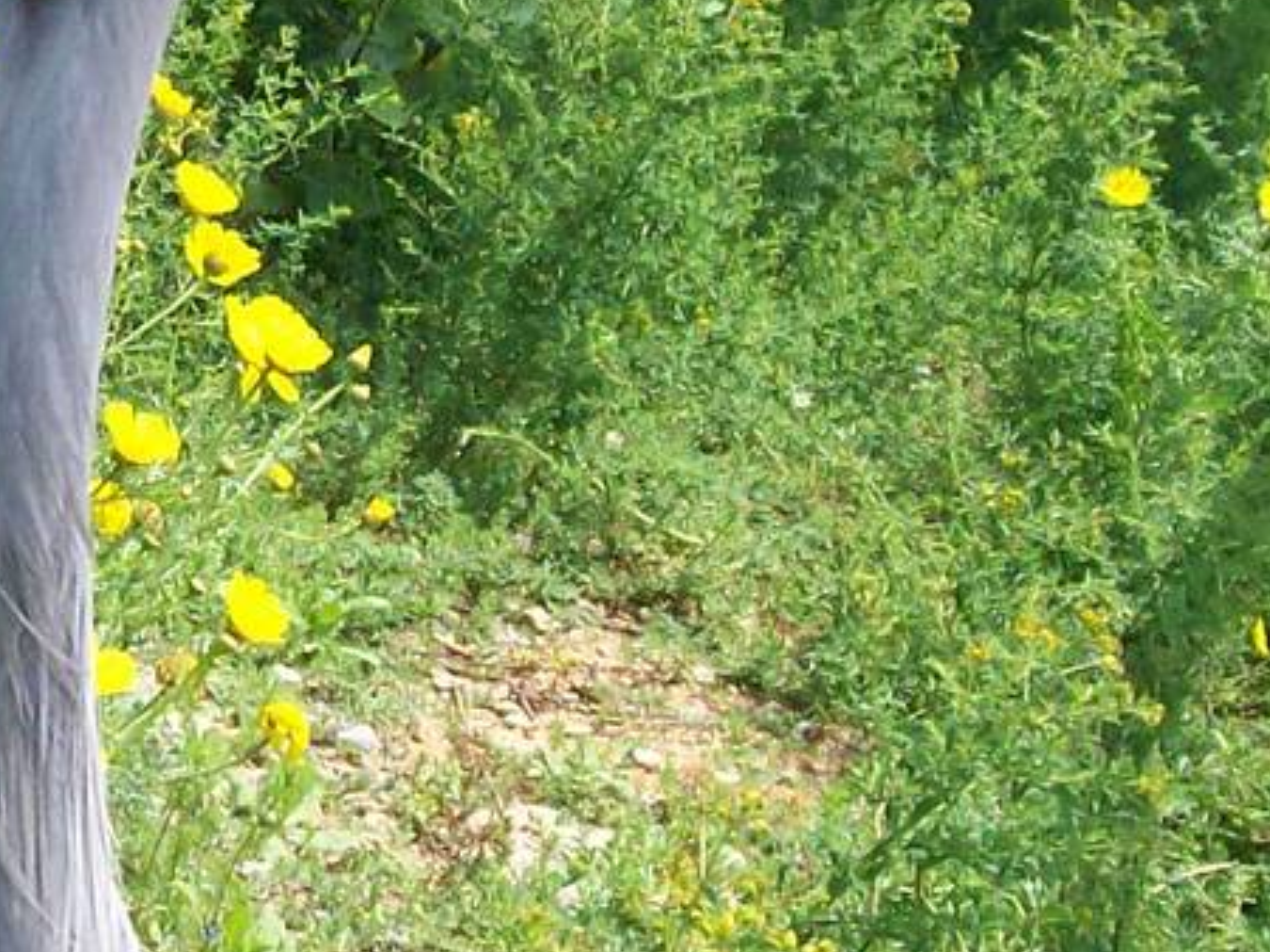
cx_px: 8
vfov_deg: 11.6
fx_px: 4694
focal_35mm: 128
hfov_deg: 15.1
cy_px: 316
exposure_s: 1/392
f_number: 2.7
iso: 80
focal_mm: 6
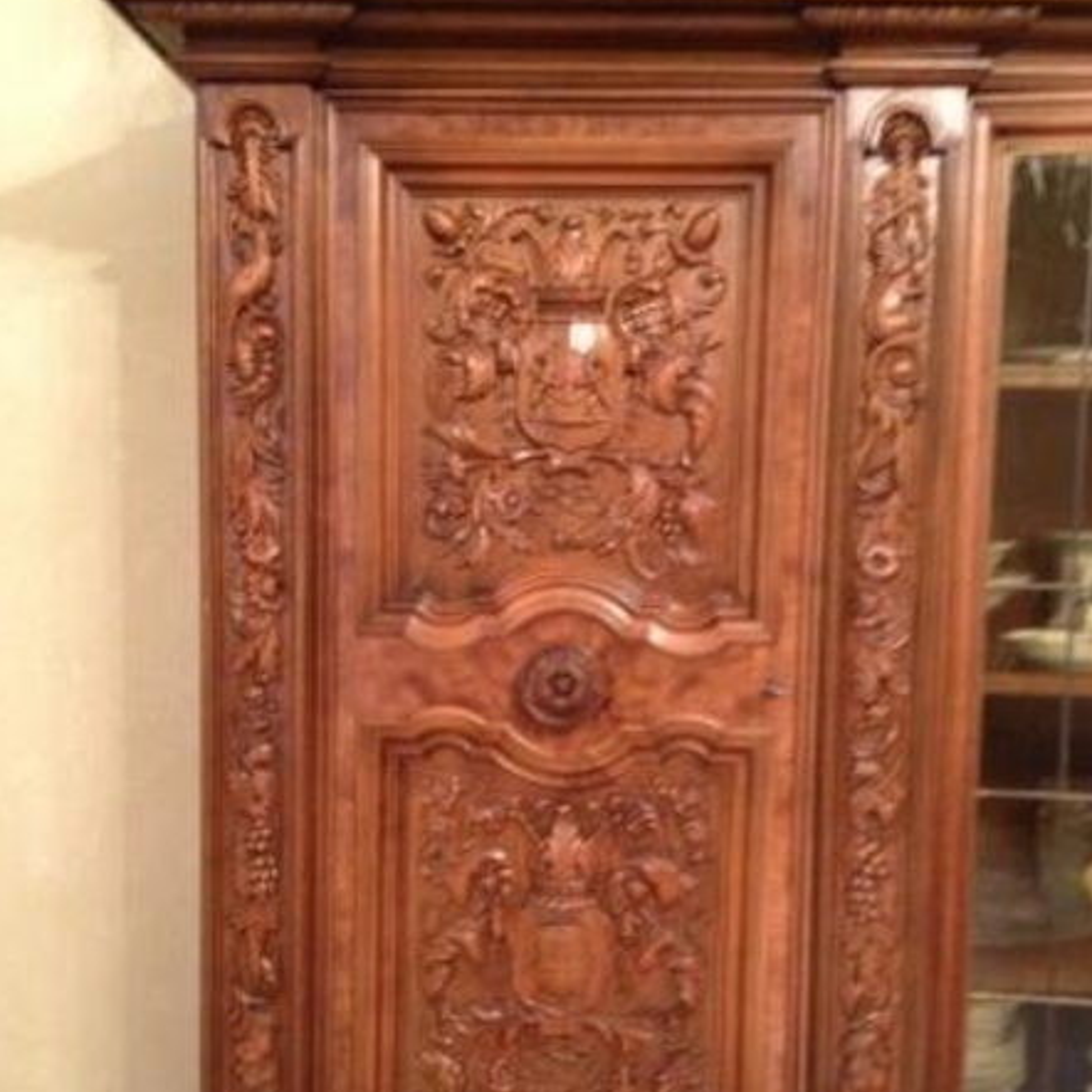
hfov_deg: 40.0
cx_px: 544
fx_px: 1499
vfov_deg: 39.9
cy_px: 645
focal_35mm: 42
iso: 400
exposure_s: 1/15
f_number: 2.4
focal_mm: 4.28
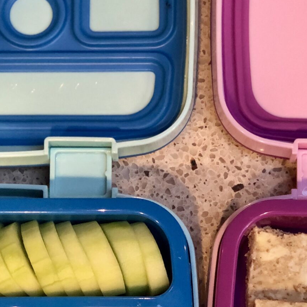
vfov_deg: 12.8
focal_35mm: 136
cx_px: 185
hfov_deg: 12.8
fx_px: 1365
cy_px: 156
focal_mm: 6
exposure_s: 1/24
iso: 125
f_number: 2.4
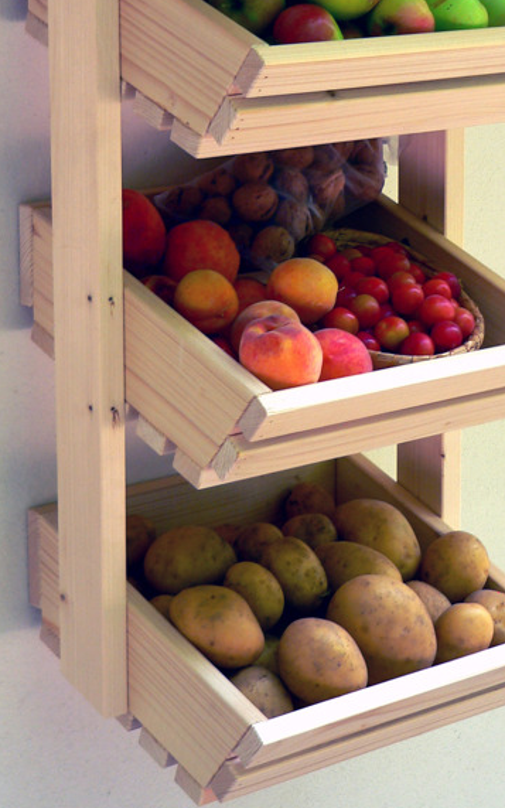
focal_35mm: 107
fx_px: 2356
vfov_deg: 19.4
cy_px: 286
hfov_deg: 12.2
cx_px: 297
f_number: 2.8
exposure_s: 1/60
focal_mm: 12.1
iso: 80
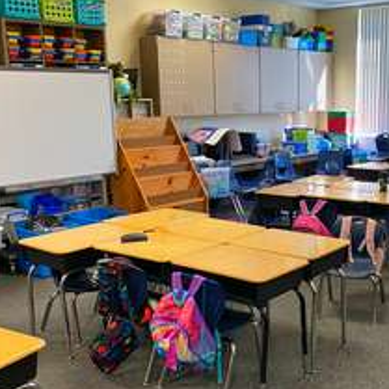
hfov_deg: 37.4
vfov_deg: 38.3
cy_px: 214
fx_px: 559
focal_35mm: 44
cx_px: 292
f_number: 1.8
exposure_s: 1/60
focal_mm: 4.25
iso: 200
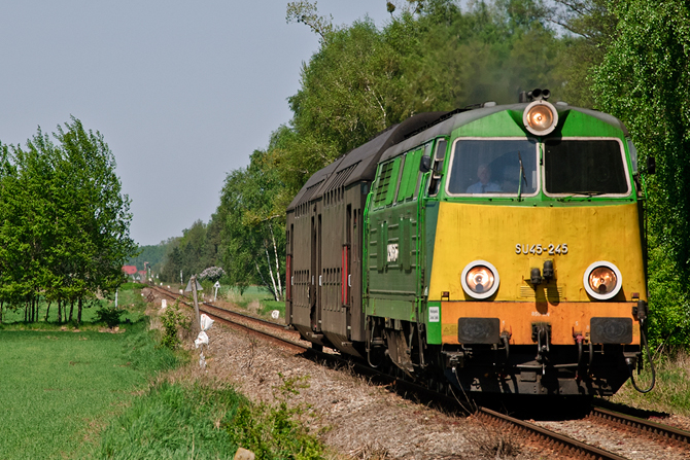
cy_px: 190
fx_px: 4615
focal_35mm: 241
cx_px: 371
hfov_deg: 8.5
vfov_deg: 5.7
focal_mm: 105
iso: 125
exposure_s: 1/500
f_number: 8
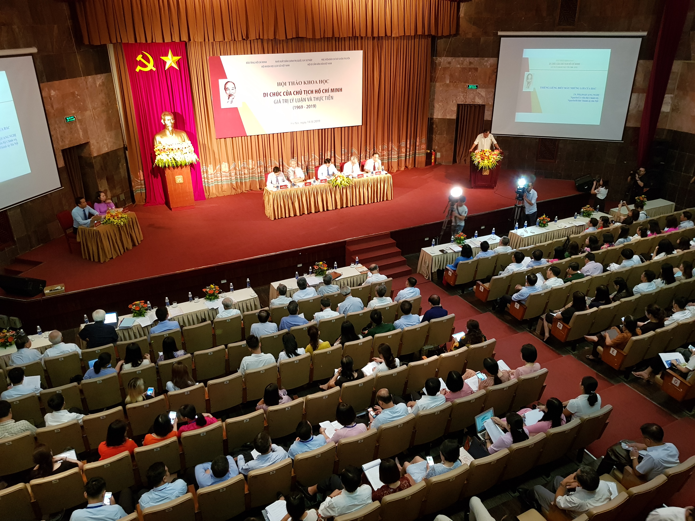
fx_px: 522
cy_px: 260
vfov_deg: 53.1
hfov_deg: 67.3
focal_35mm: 26
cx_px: 348
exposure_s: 1/20
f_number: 1.7
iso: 200
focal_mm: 4.3
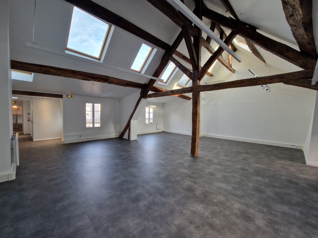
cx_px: 159
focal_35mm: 13
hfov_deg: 106.2
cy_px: 119
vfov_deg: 89.9
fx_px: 119
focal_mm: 2.2
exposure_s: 1/50
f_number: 2.2
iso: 200
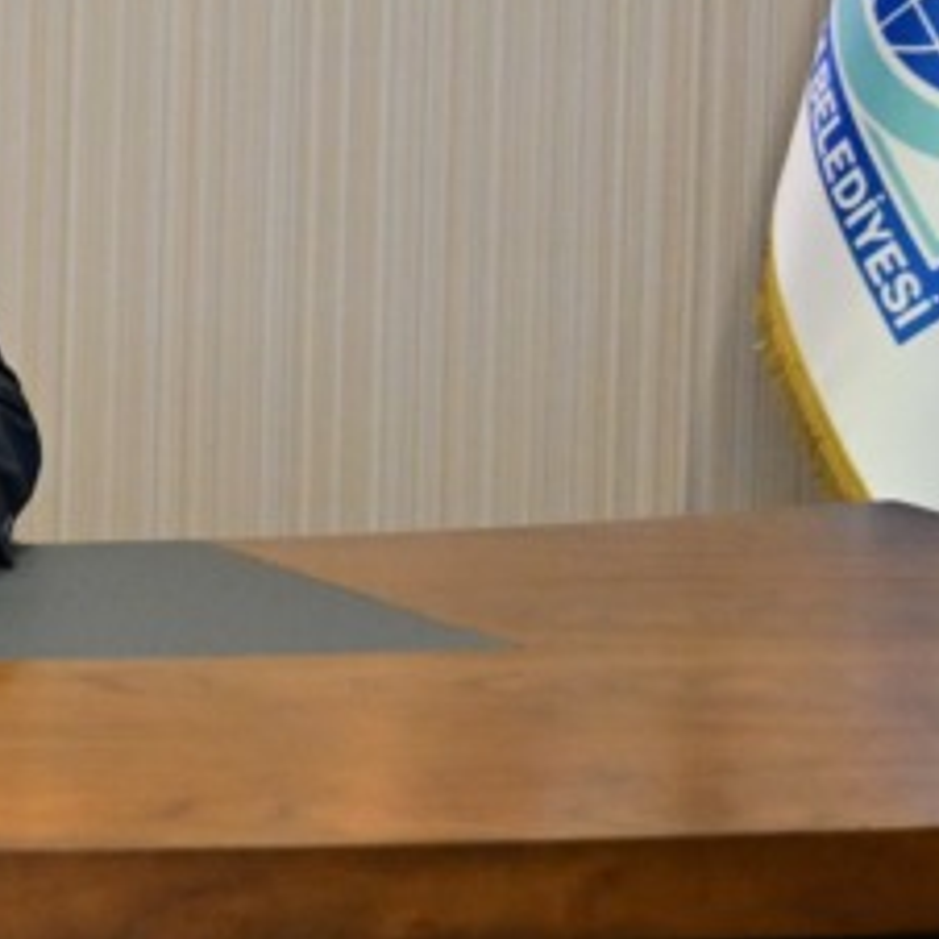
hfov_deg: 8.1
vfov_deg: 8.3
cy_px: -162
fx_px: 6445
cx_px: -582
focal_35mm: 210
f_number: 3.2
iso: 4000
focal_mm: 60
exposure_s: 1/500
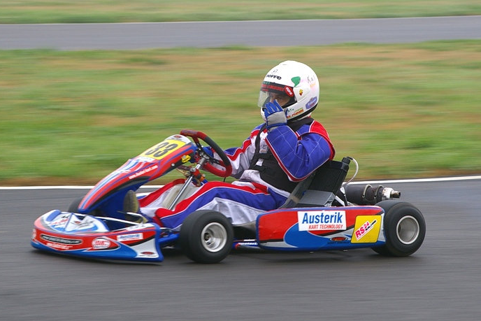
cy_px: 154
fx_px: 2793
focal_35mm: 209
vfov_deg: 6.6
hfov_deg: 9.8
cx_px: 226
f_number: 8
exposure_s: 1/125
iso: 200
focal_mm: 120
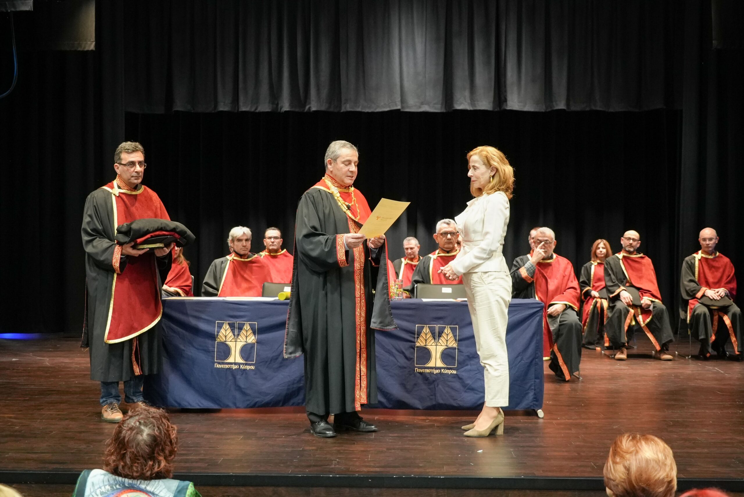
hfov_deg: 41.9
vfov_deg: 28.7
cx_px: 372
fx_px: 972
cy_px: 248
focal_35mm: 47
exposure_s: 1/160
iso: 6400
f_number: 4.5
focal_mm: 47
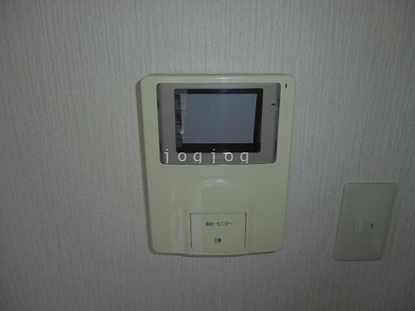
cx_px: 208
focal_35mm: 24
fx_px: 288
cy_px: 156
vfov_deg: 56.8
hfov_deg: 71.6
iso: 64
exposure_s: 1/100
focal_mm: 4.24
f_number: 3
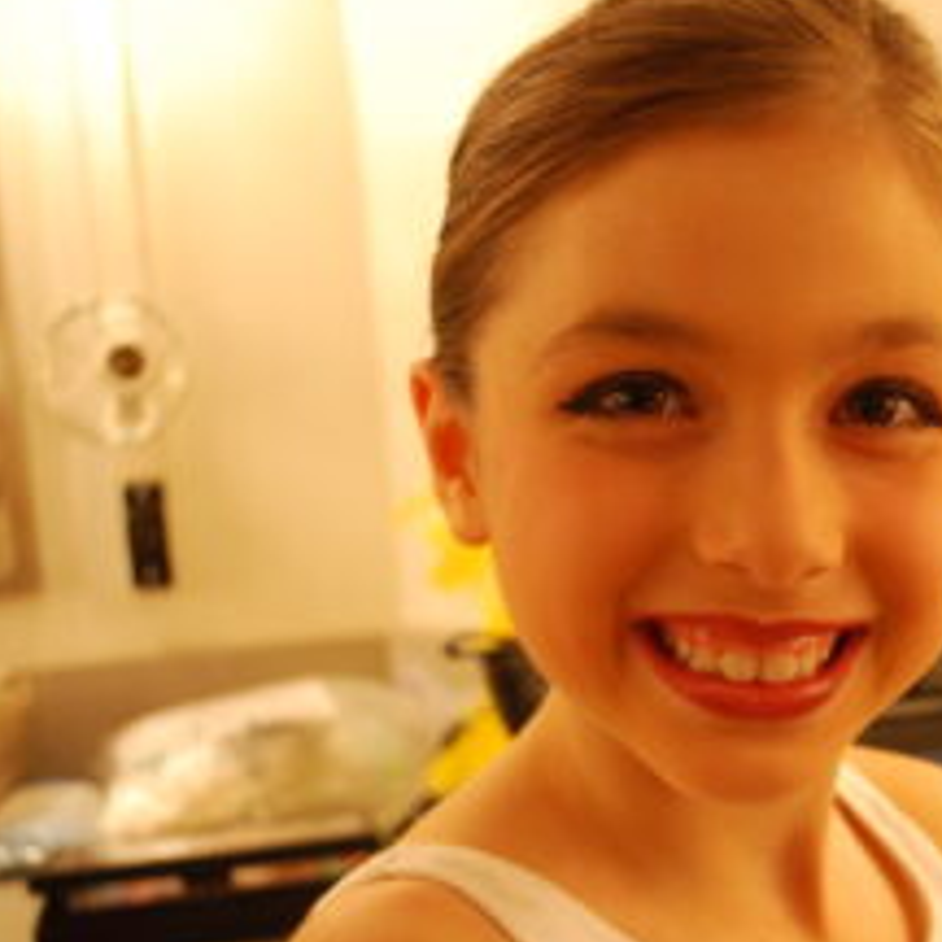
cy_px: 552
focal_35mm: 68
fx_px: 2087
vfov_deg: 25.4
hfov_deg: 25.0
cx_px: 750
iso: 400
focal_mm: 29
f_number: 4.8
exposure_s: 1/15
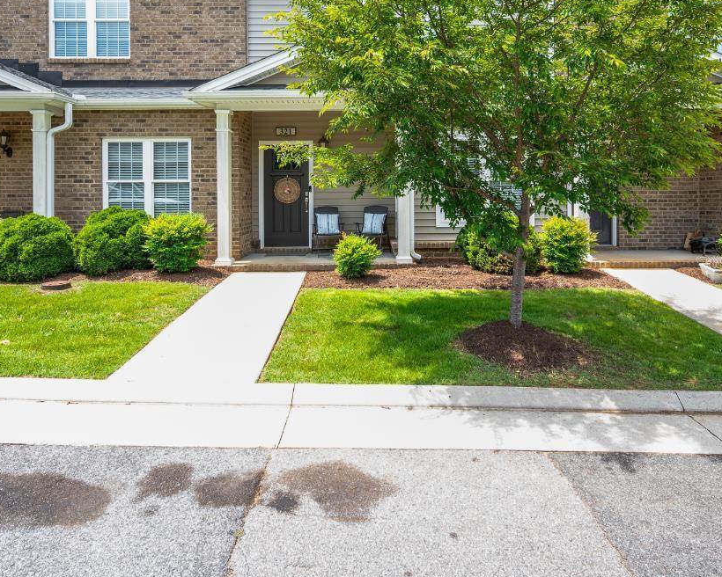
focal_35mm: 24
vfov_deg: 57.4
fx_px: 513
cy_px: 189
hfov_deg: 70.3
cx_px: 369
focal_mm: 14
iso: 64
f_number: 4
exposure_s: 1/100
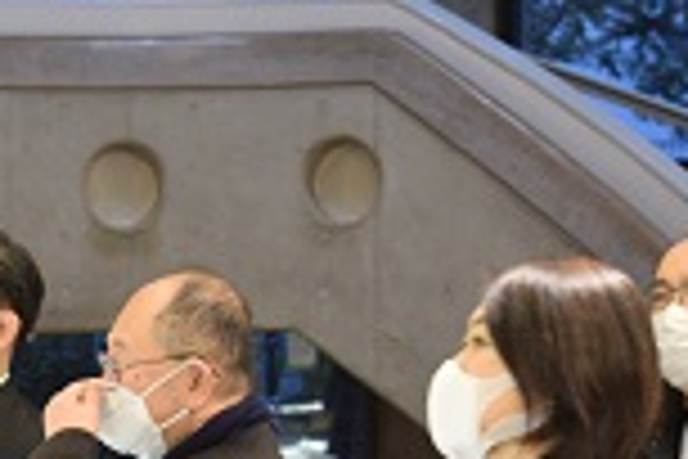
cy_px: 630
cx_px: -22
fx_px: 3210
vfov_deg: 8.0
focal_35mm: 168
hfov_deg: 12.1
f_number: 4.8
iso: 500
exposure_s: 1/10
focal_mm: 38
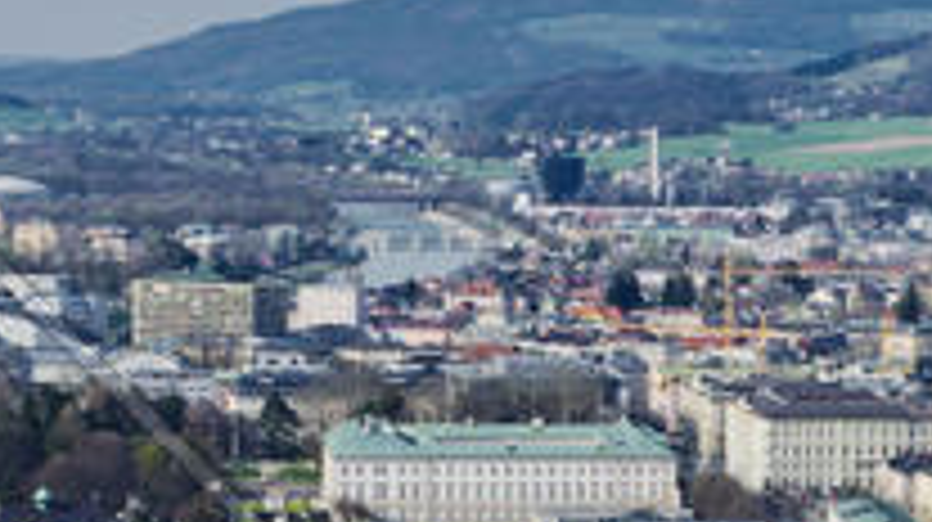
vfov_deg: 6.3
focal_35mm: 186
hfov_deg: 11.5
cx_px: 828
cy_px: 1102
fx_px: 4592
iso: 100
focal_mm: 28
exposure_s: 1/250
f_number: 8
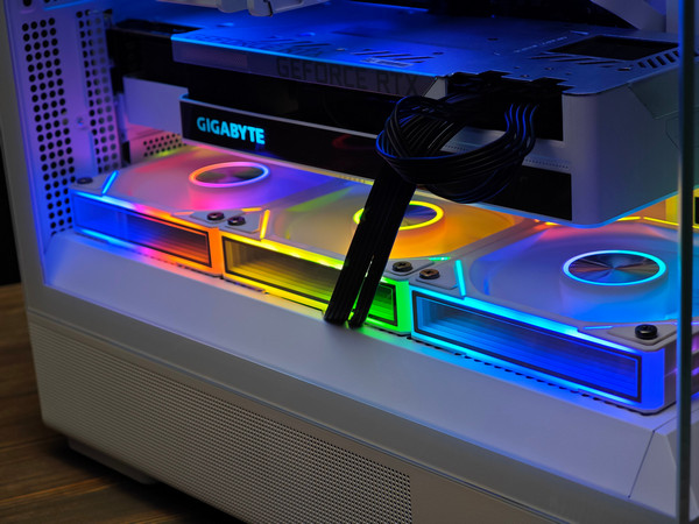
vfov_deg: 19.6
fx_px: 1514
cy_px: 262
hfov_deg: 26.0
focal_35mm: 75
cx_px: 350
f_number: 1.8
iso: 50
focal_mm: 12.28
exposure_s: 1/52.9
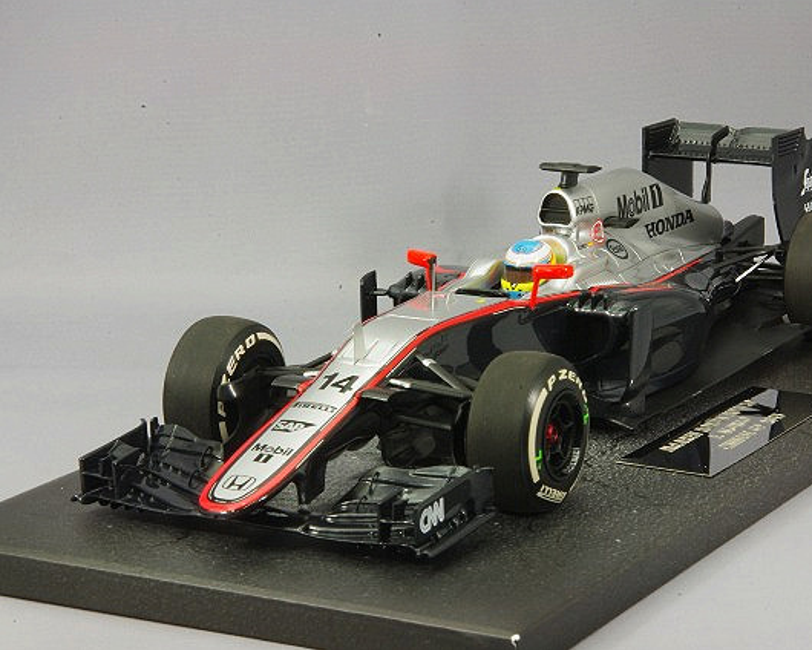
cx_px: 466
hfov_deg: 15.1
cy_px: 324
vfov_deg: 12.1
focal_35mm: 127
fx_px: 3052
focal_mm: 75
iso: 400
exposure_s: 1
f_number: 32
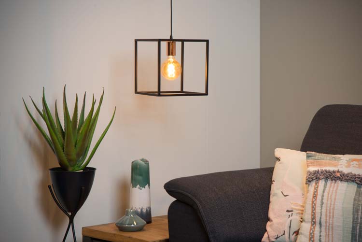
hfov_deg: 22.6
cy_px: 121
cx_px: 181
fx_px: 905
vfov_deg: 15.2
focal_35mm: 90
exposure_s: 1/3
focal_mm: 90
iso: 100
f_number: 11
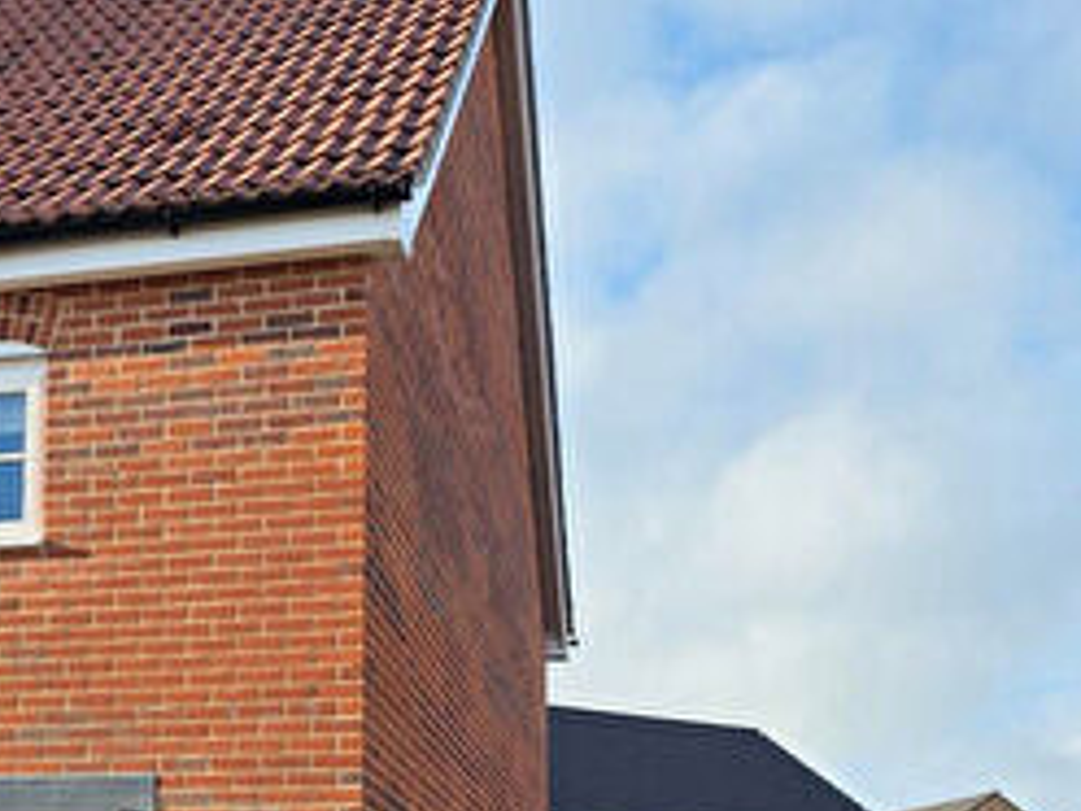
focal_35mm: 65
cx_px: 61
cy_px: 791
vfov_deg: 21.8
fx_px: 2030
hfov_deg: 28.4
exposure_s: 1/2969
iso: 80
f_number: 1.7
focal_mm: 6.3
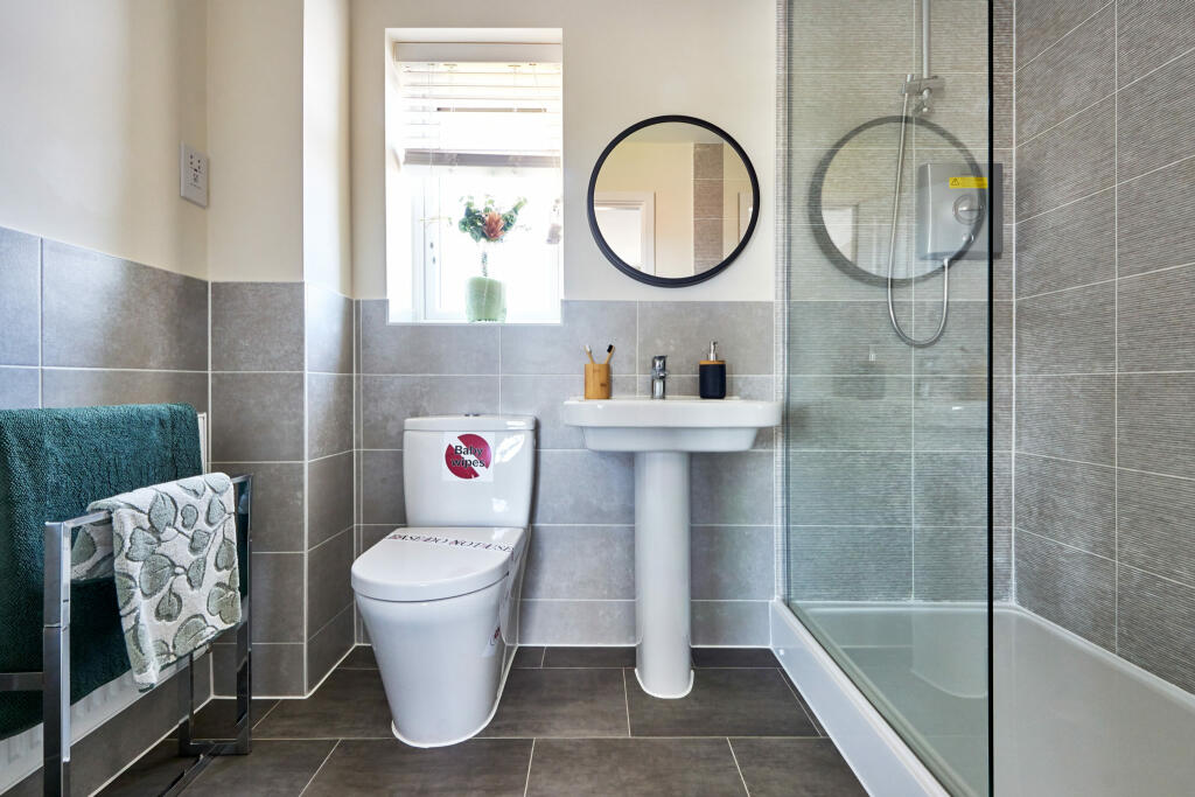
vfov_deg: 83.3
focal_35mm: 14
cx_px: 598
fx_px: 448
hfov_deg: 106.3
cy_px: 398
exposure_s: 1/5
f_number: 9
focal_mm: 9
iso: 320
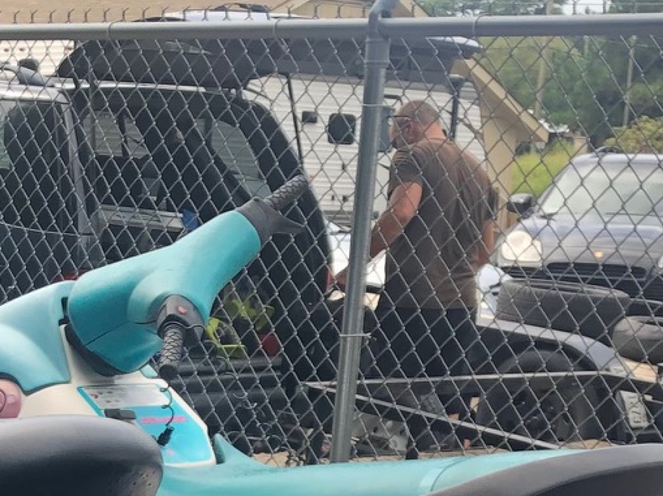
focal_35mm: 111
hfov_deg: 17.1
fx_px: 2124
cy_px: 849
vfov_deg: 12.4
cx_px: -81
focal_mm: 4
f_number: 1.8
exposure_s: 1/256
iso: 20
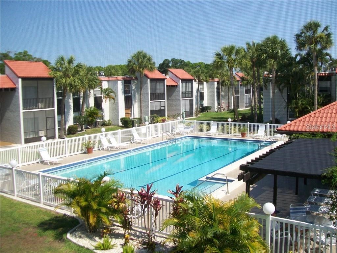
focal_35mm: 36
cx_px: 168
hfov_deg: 51.4
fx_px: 350
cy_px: 126
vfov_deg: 39.7
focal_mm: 6
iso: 64
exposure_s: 1/640
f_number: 2.7
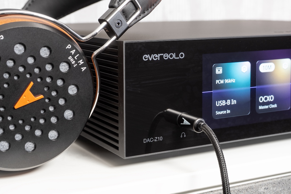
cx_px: 146
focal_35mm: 63
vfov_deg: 21.6
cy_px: 97
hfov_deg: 31.9
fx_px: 509
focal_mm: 63
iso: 125
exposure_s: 1/1.25
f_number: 11
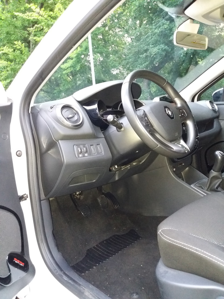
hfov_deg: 49.7
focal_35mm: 28
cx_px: 112
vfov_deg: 63.4
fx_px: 242
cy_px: 150
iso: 500
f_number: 1.9
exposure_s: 1/15
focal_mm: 3.7
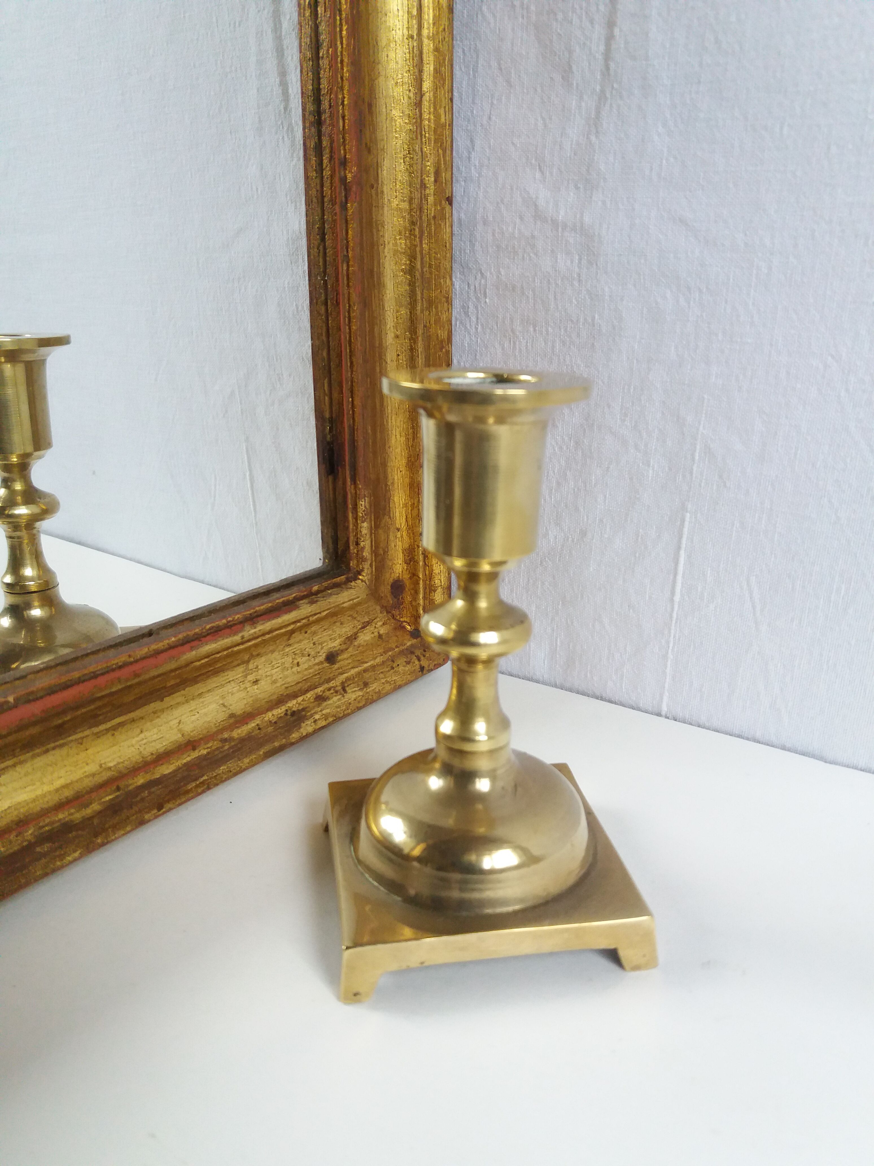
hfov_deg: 49.7
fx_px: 943
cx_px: 437
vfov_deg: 63.4
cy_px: 583
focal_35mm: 28
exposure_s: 1/146
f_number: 1.9
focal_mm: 3.7
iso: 200
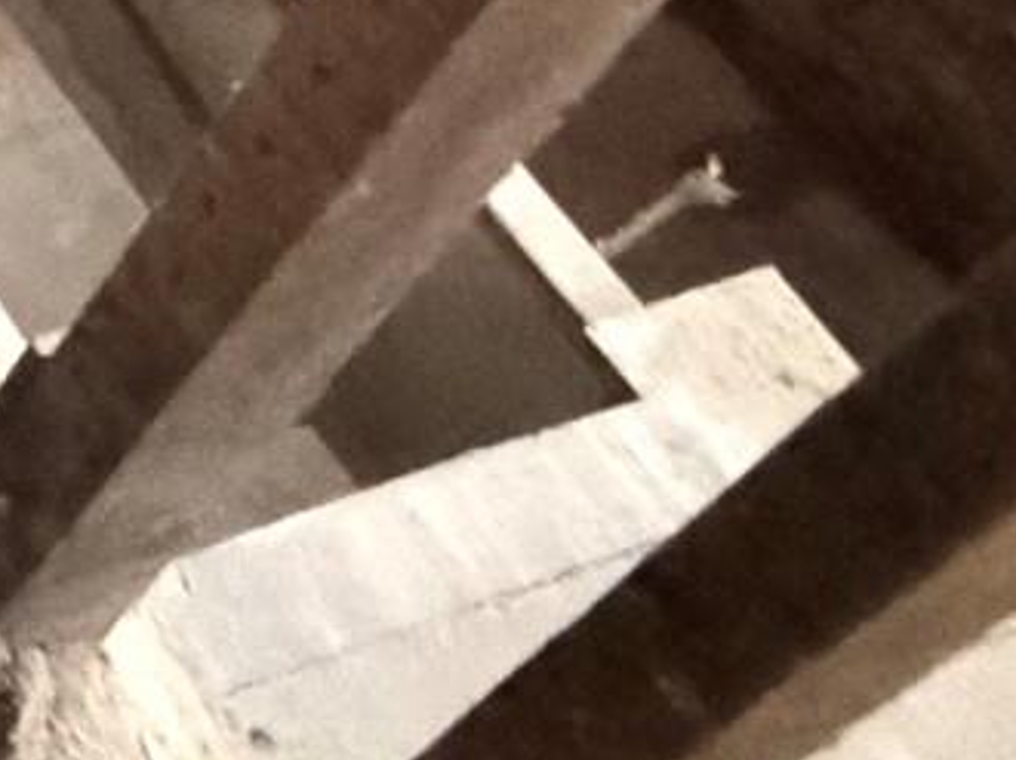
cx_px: -1102
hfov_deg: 16.3
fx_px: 2552
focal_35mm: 87
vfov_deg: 14.6
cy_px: -658
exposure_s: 1/15
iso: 3200
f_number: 2.2
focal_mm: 2.22
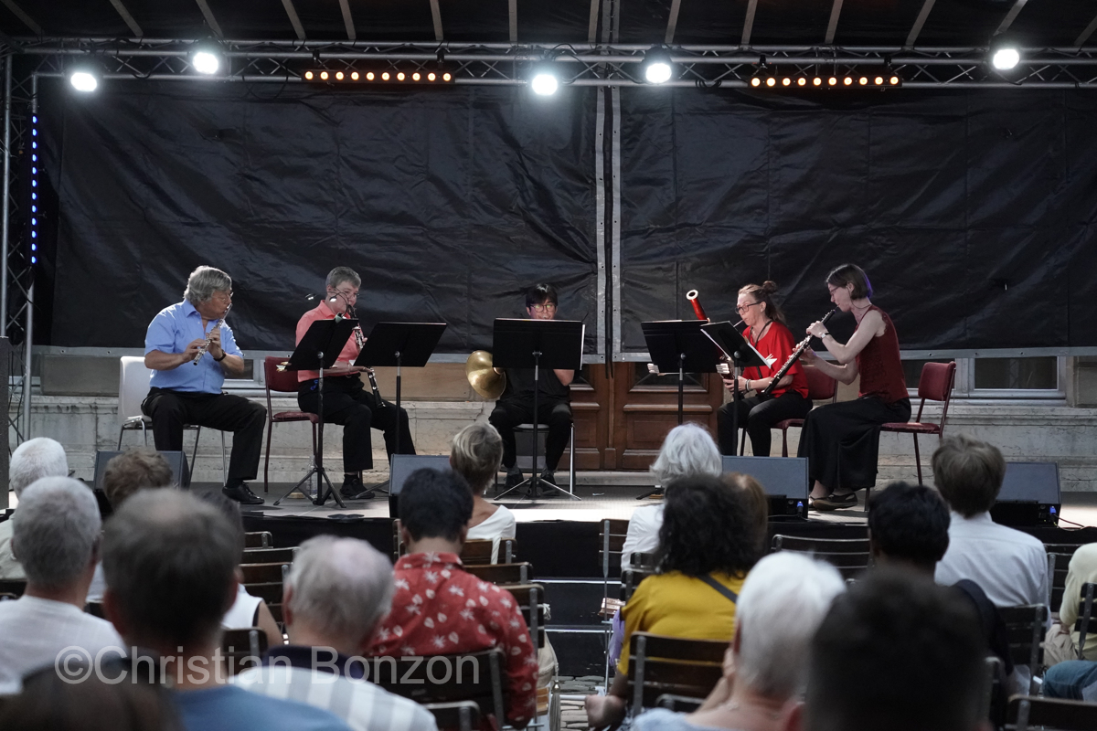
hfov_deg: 29.7
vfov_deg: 20.0
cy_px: 366
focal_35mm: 68
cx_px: 548
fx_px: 2072
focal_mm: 68
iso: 10000
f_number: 4
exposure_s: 1/200
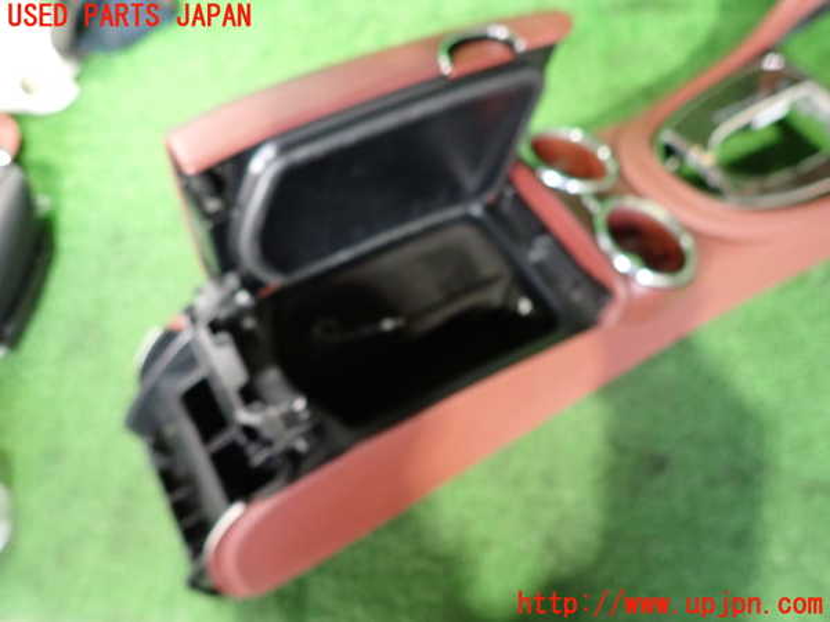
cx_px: 415
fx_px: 599
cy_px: 311
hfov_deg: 69.4
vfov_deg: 54.9
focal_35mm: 25
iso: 800
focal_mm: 4.5
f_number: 2
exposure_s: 1/20
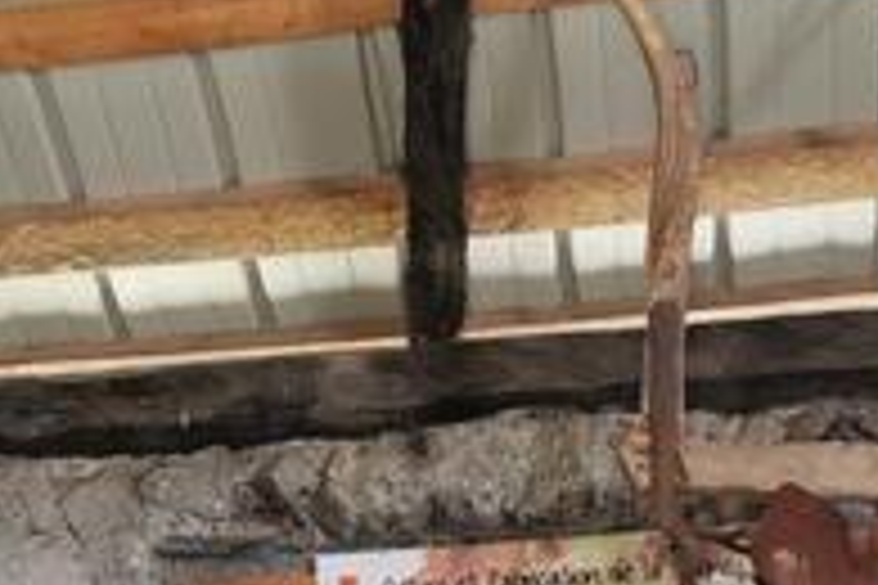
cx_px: 230
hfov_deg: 16.8
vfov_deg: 10.2
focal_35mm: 121
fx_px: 2951
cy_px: 1287
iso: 125
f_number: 1.6
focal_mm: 5.56
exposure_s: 1/50
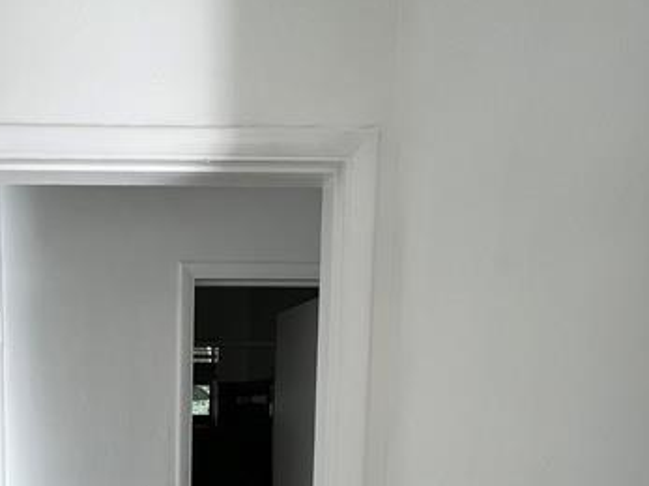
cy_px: 464
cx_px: 120
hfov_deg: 55.3
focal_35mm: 30
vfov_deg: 41.8
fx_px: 562
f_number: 1.8
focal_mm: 1.57
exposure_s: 1/195
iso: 32
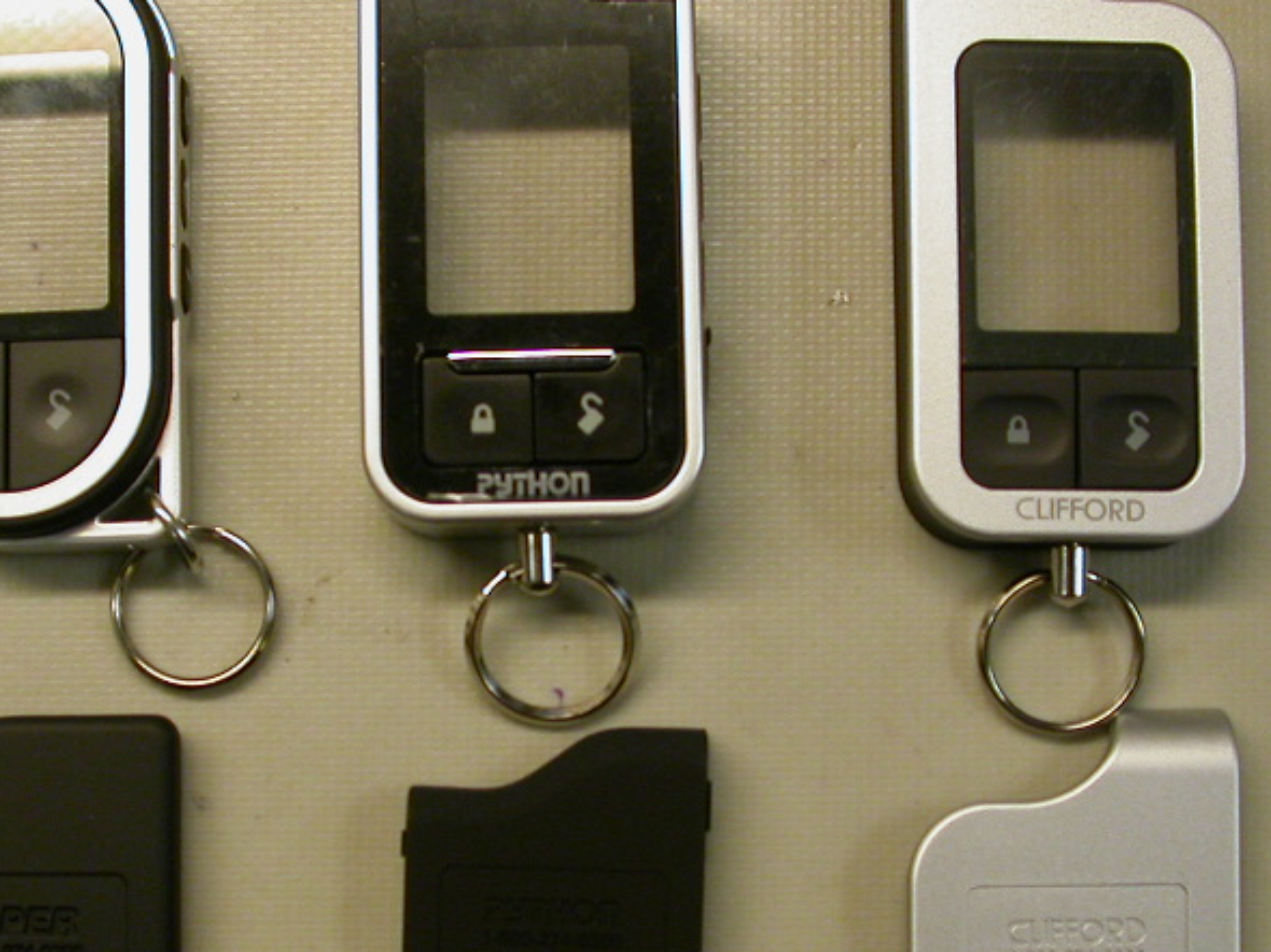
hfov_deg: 29.3
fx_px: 2422
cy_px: 650
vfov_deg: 22.1
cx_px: 508
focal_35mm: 66
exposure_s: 1/28.7
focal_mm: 7.85
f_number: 2.6
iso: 100
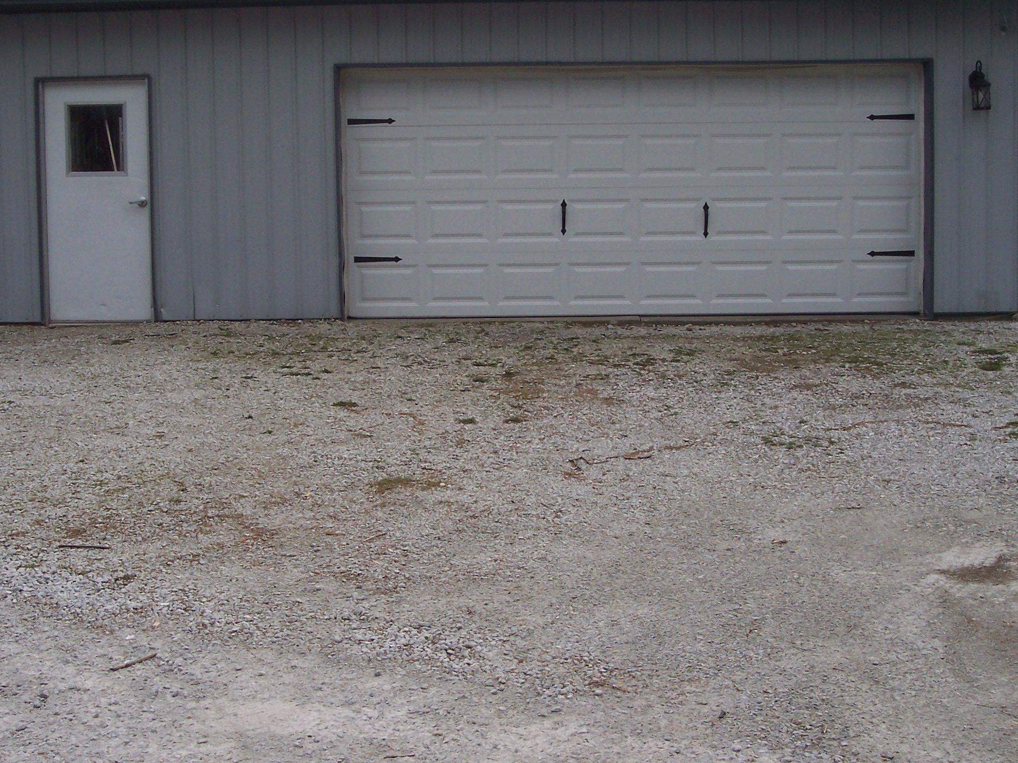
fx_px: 1499
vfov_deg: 28.4
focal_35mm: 51
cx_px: 468
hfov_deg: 37.5
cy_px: 278
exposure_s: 1/500
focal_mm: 8
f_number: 4.8
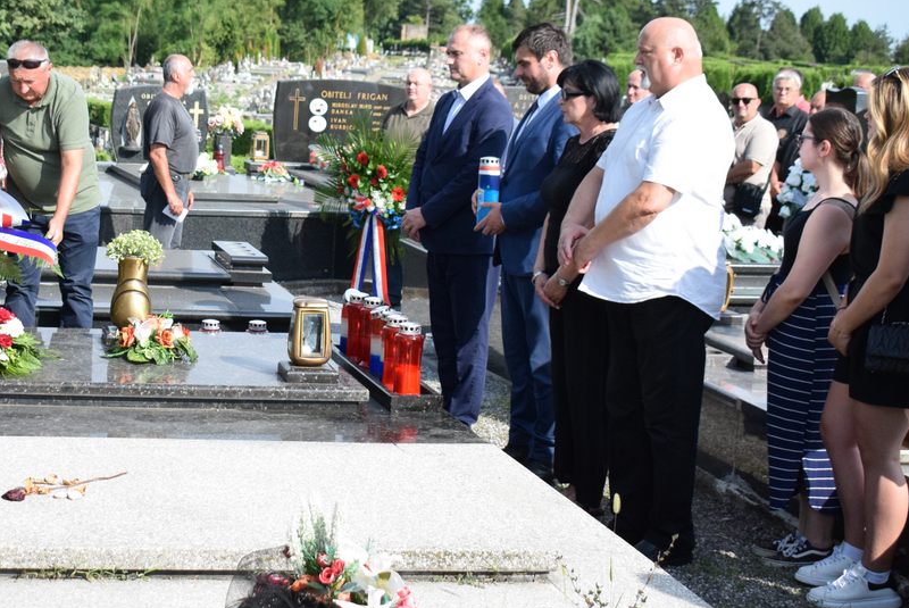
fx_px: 1763
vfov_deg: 19.5
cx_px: 244
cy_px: 249
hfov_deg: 28.6
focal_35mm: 70
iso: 1600
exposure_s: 1/4000
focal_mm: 31
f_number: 5.6
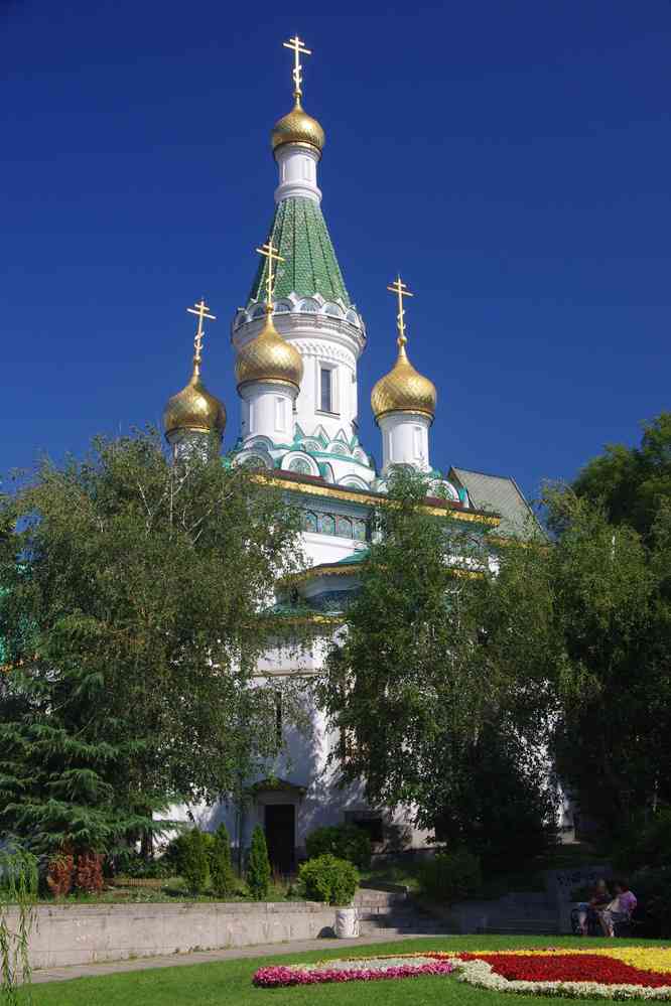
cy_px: 503
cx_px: 336
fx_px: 1370
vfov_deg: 40.3
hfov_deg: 27.5
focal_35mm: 49
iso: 200
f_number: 11
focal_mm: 32.5
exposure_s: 1/80
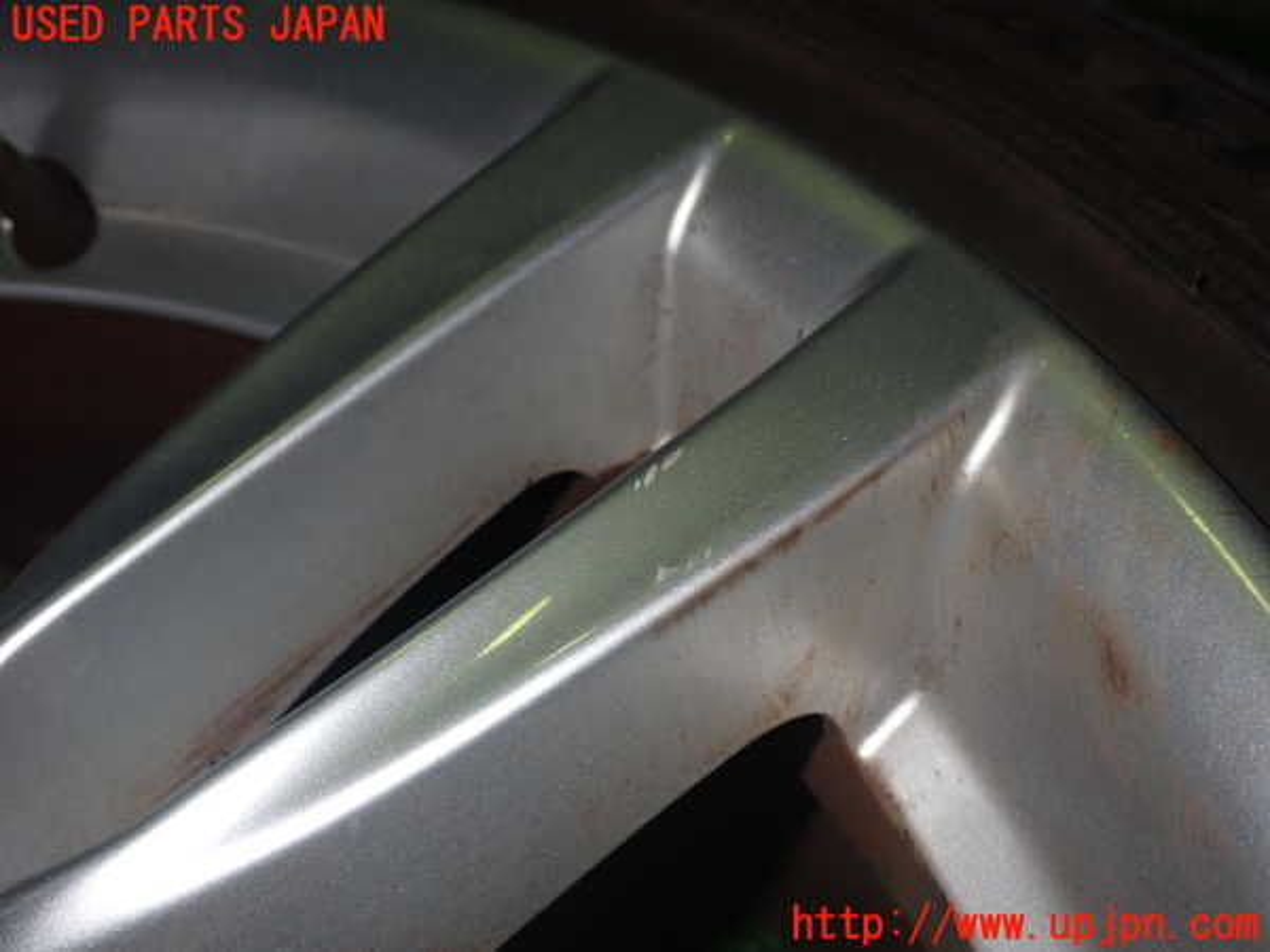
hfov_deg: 38.2
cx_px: 635
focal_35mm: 50
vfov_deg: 29.1
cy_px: 476
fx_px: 1834
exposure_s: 1/50
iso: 250
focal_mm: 9.01
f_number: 9
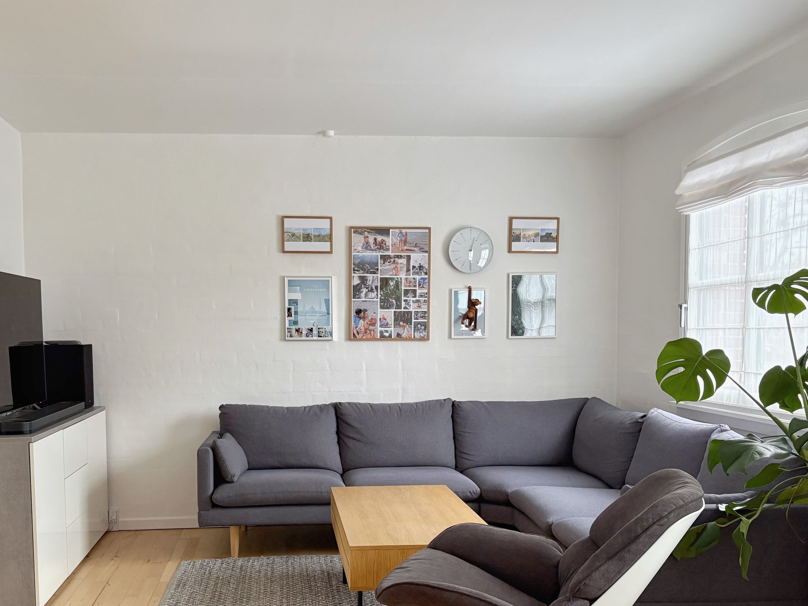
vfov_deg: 39.3
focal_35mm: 36
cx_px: 351
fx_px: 840
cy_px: 389
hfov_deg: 51.2
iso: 250
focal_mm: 5.96
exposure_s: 1/60
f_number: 1.6
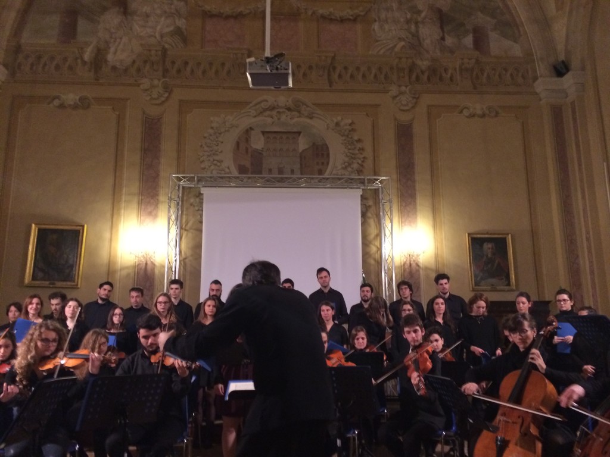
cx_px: 305
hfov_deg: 60.0
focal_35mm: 30
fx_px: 529
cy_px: 228
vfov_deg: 46.8
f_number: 2.2
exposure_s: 1/17
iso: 320
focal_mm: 4.12
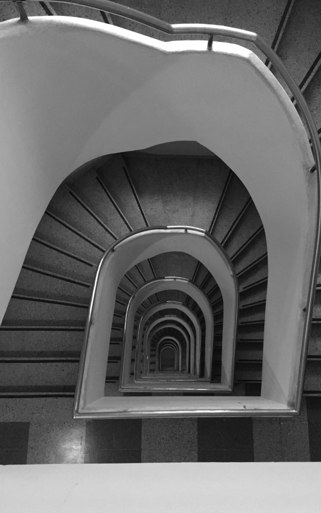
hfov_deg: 40.6
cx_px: 171
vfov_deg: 61.2
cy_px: 256
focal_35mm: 31
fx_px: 434
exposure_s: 1/17
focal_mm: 4.15
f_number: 2.2
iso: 400
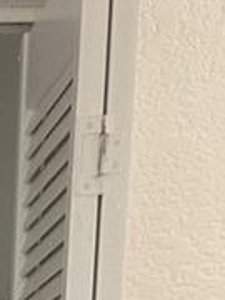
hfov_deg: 7.6
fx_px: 1499
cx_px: -437
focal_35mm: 173
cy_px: 848
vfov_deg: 9.4
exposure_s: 1/60
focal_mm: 5.7
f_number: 1.5
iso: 160
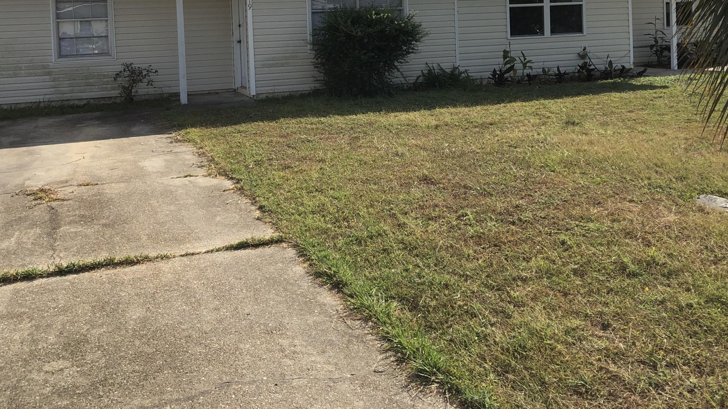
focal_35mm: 40
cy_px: 55
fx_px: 772
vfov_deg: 28.7
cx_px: 359
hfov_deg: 50.5
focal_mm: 3.99
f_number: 1.8
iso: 20
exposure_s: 1/2288
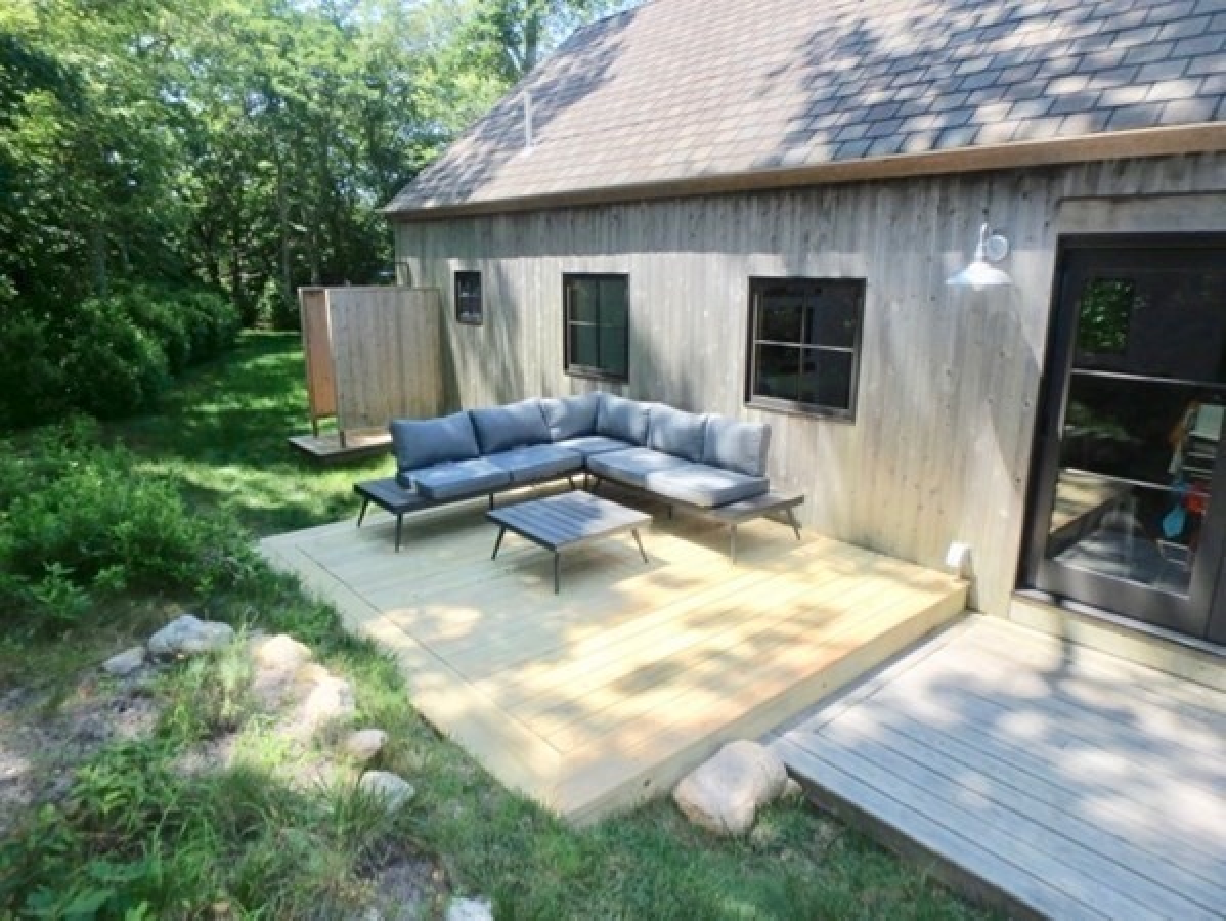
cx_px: 613
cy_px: 460
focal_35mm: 21
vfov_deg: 63.5
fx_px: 744
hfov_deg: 79.0
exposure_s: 1/640
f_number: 3.5
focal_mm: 3.7
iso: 125
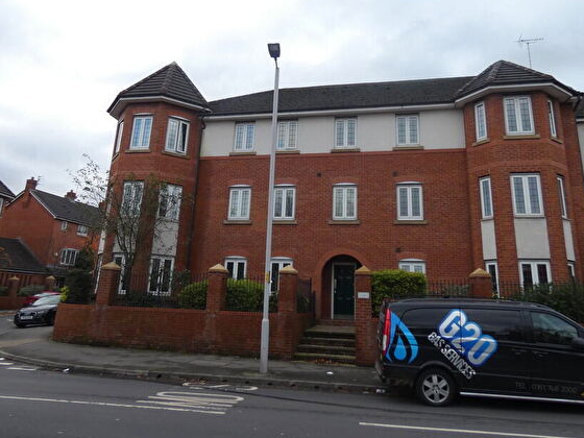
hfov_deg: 69.4
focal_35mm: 25
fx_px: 422
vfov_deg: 54.6
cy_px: 184
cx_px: 297
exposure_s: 1/400
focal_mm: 3.6
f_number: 2.8
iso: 80
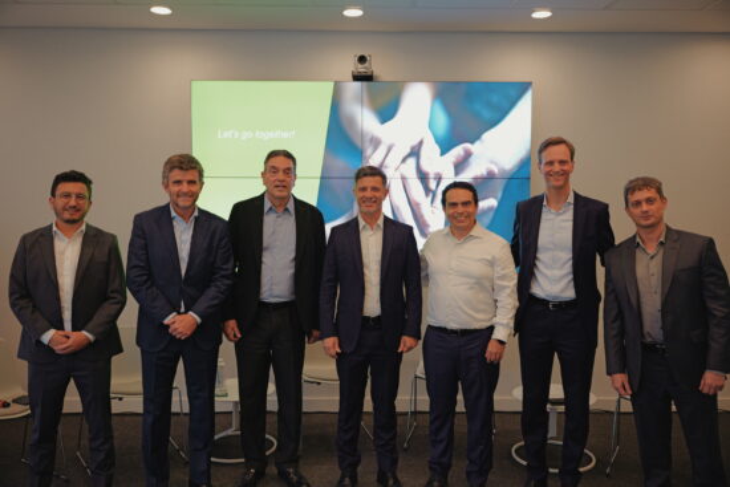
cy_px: 244
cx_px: 365
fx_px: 649
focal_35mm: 32
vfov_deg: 41.1
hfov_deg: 58.7
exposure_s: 1/125
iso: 1000
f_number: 2.8
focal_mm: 32
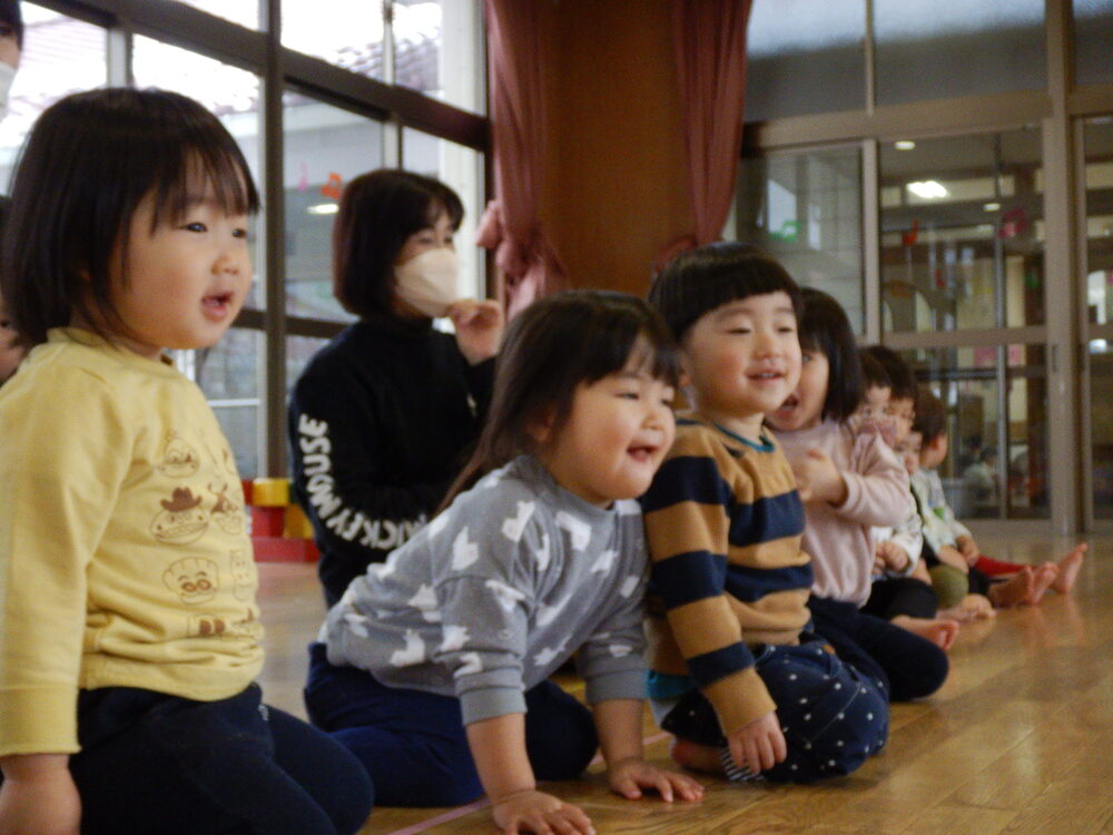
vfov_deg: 28.0
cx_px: 556
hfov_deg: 36.8
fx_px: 1672
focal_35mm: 52
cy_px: 418
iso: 200
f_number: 4.3
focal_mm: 9.2
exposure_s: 1/30
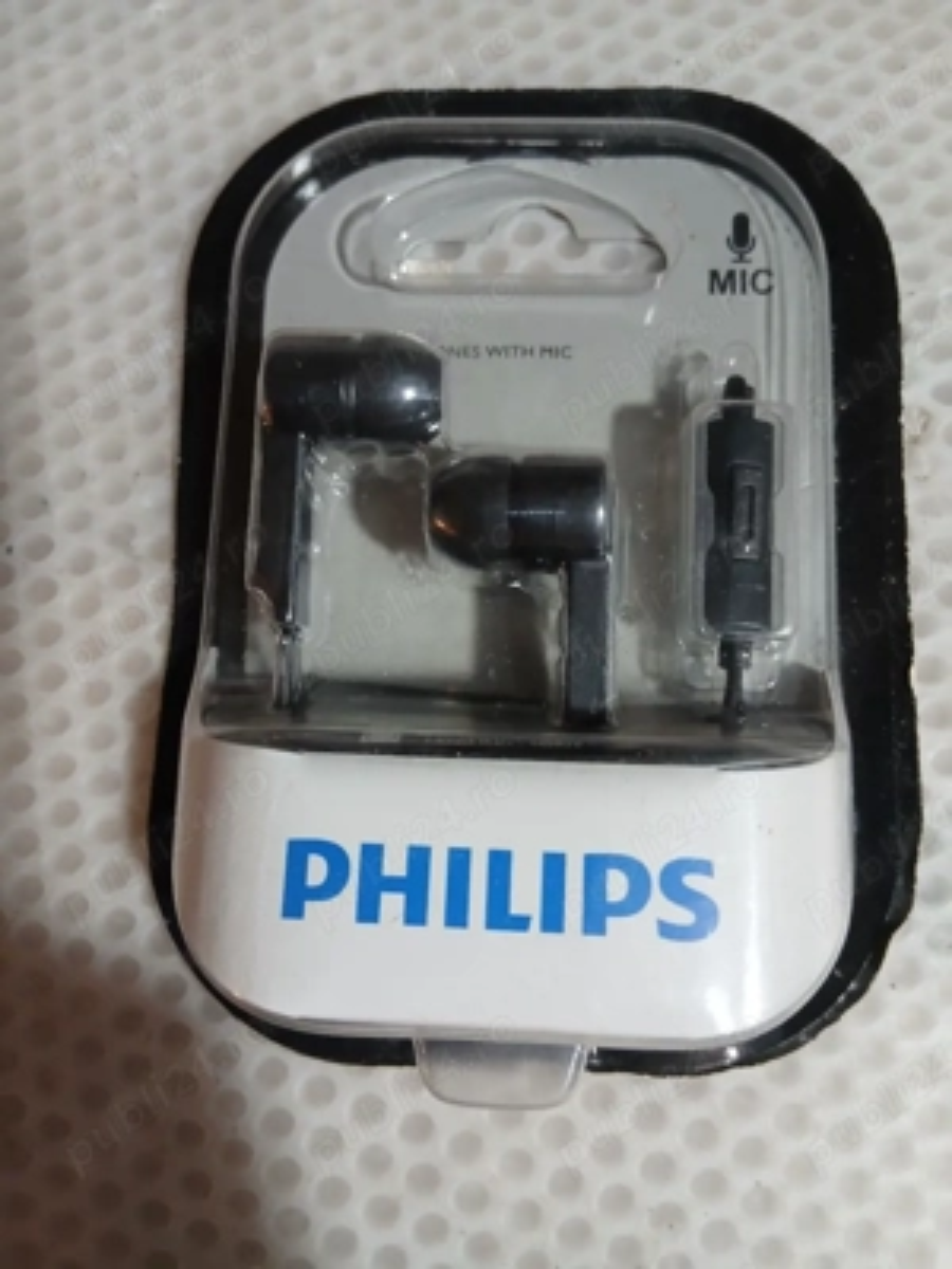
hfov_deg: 53.1
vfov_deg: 67.3
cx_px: 476
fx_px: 953
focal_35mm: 26
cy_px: 634
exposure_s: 1/50
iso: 250
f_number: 1.8
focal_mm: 3.98
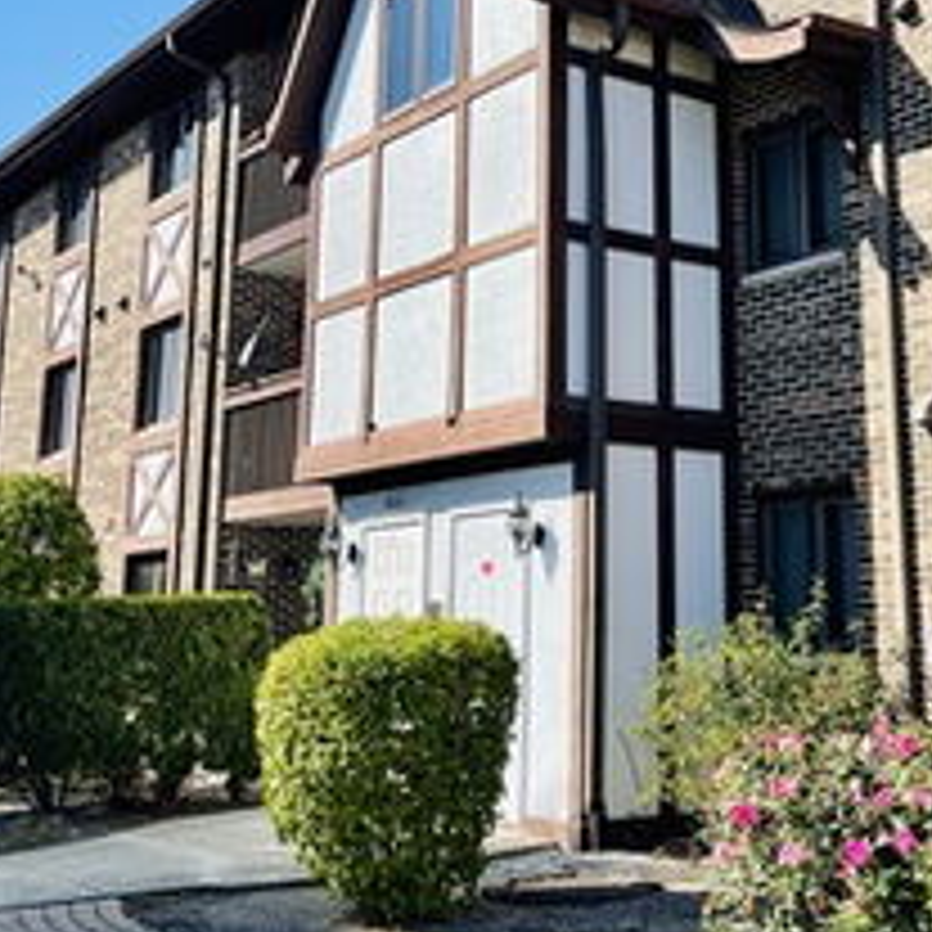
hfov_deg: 34.1
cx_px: 666
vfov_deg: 34.1
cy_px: 254
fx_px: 1493
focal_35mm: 49
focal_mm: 5.1
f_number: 1.6
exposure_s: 1/2083
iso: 32
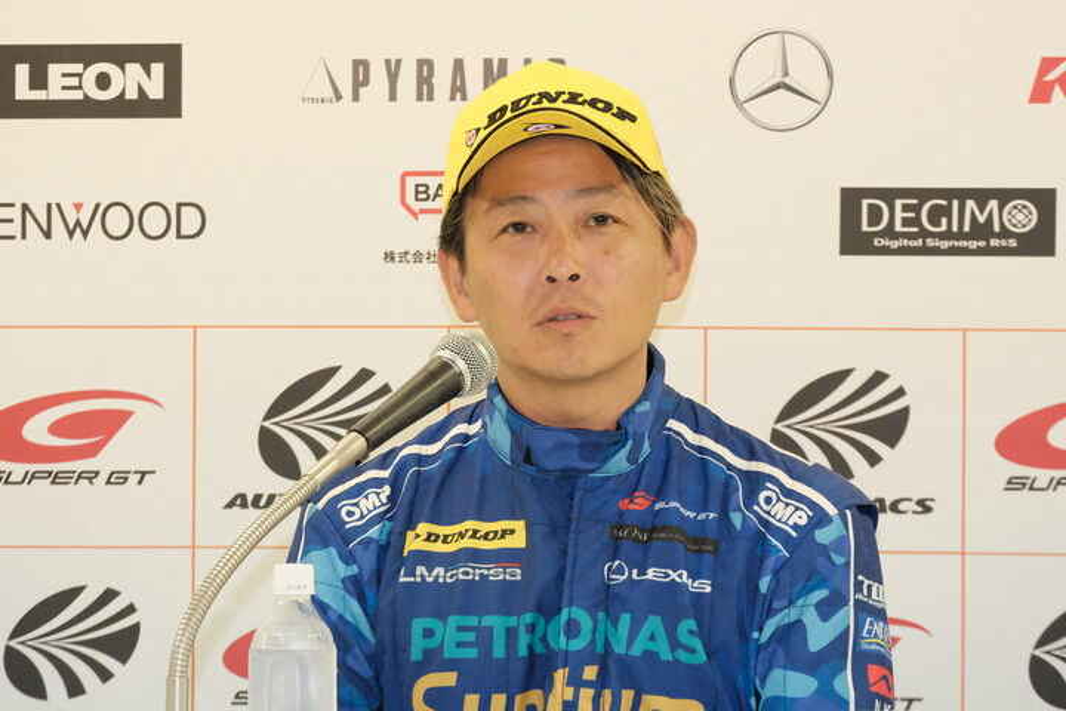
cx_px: 533
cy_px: 356
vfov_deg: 9.0
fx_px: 4501
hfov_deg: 13.5
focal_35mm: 152
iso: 12800
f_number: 8
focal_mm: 101.2
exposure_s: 1/180
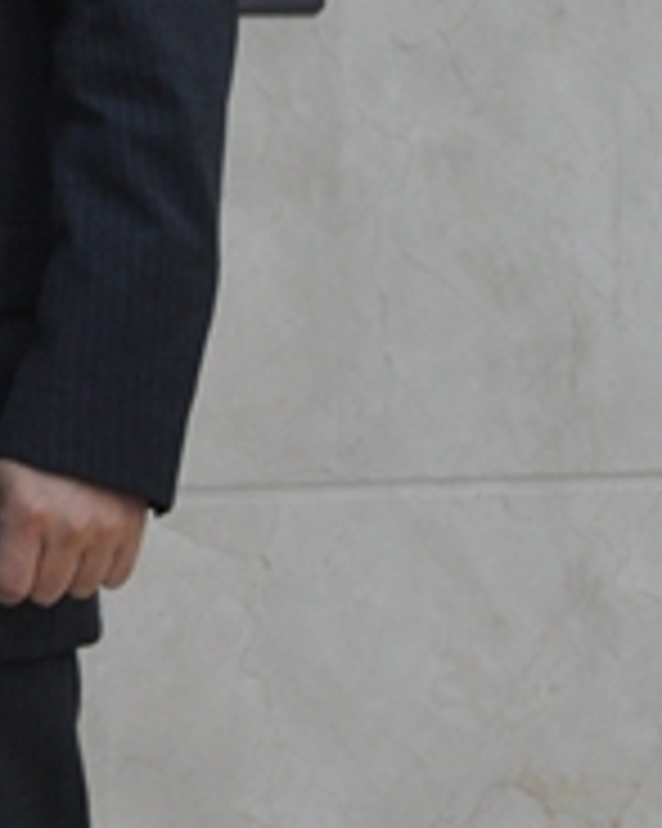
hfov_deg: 5.9
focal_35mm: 251
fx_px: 6152
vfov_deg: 7.5
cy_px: -652
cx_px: -1031
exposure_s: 1/60
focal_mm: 32
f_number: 4
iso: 720
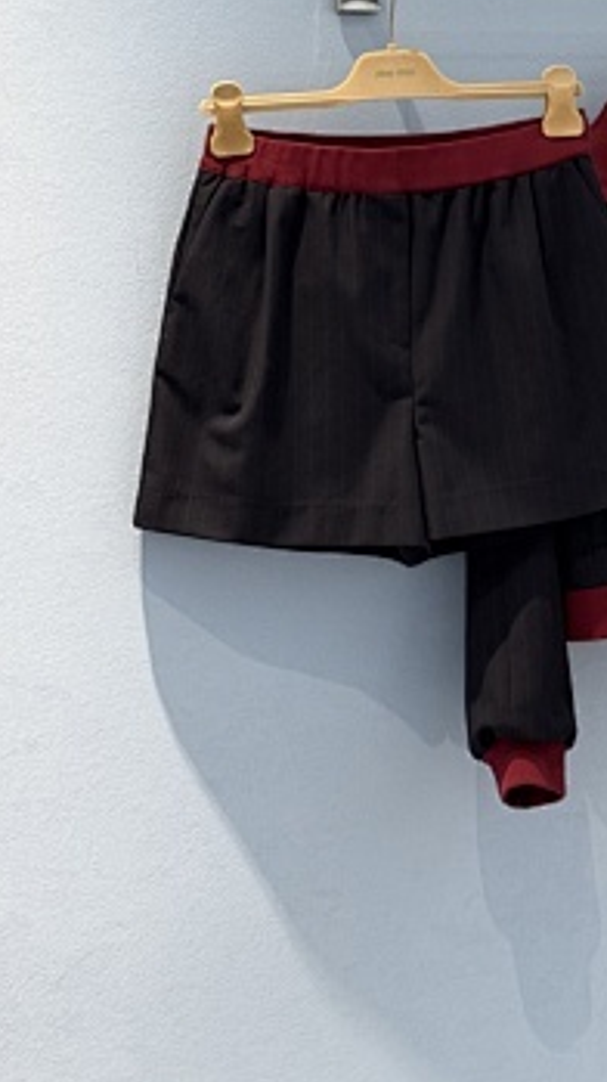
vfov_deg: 28.1
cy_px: 403
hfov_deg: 15.9
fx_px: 2149
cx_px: 562
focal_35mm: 75
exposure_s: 1/100
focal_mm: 6.76
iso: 125
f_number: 1.78
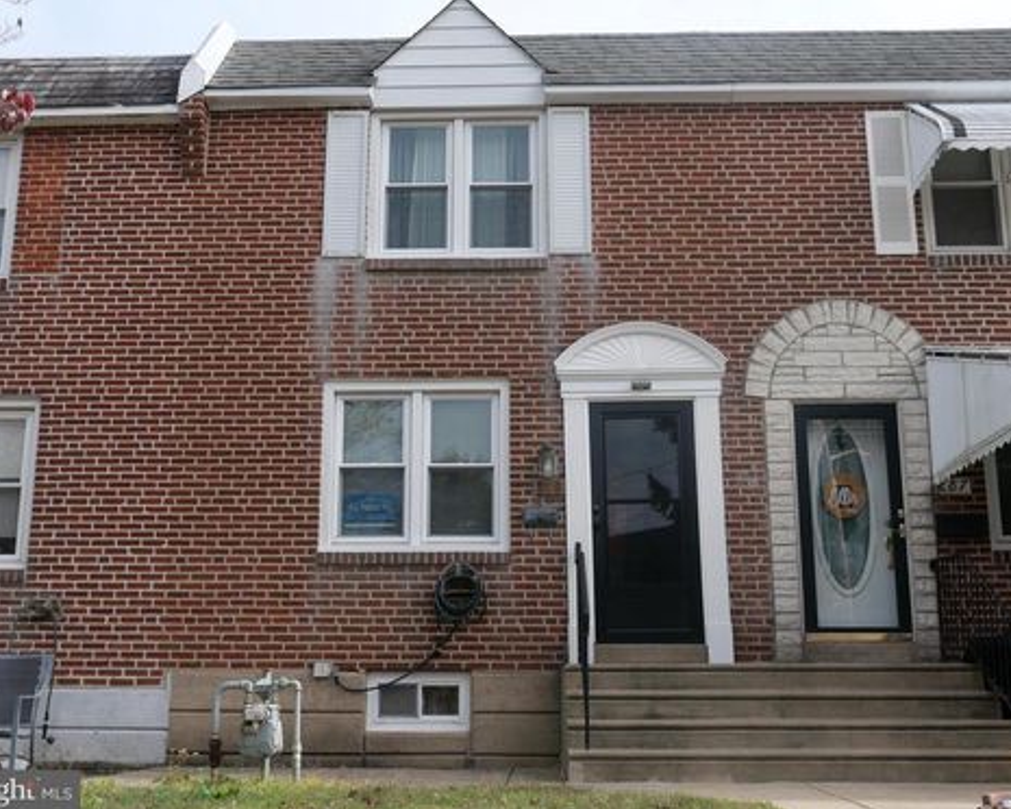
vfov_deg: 35.7
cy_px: 406
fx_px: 1257
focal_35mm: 42
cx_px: 491
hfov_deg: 43.8
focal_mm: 18.1
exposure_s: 1/320
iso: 200
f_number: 5.6
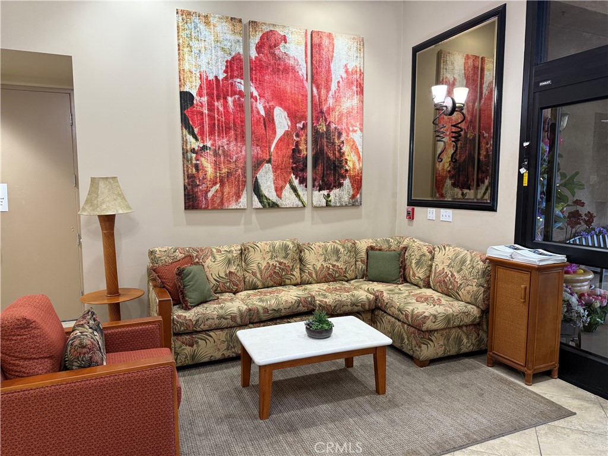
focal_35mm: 24
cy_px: 228
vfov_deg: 56.8
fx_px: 422
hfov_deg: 71.6
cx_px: 304
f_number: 1.78
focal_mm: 6.76
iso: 200
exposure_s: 1/60
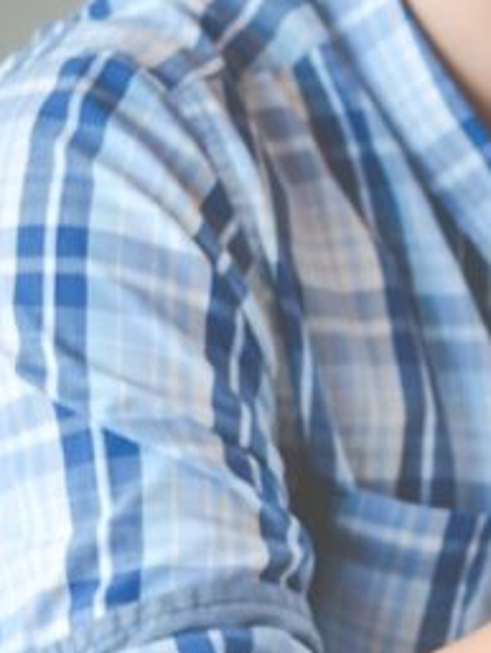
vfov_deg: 12.9
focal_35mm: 152
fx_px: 2872
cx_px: 911
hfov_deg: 9.3
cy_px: 508
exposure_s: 1/50
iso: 200
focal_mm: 35
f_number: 2.8
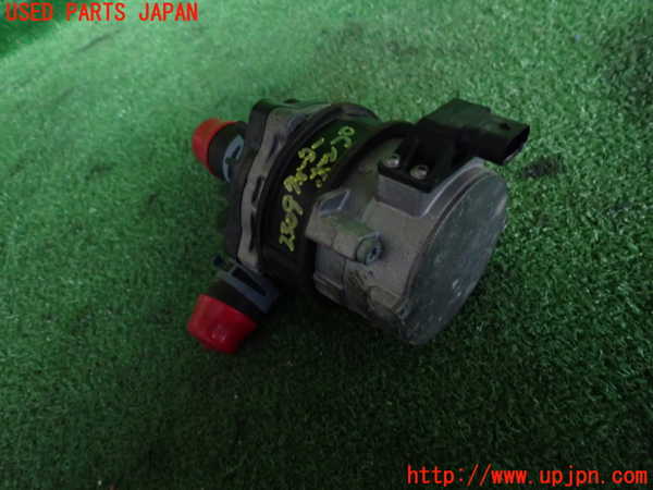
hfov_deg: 69.4
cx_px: 326
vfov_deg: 54.9
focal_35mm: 25
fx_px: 472
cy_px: 245
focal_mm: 4.5
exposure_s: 1/30
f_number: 2
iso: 640
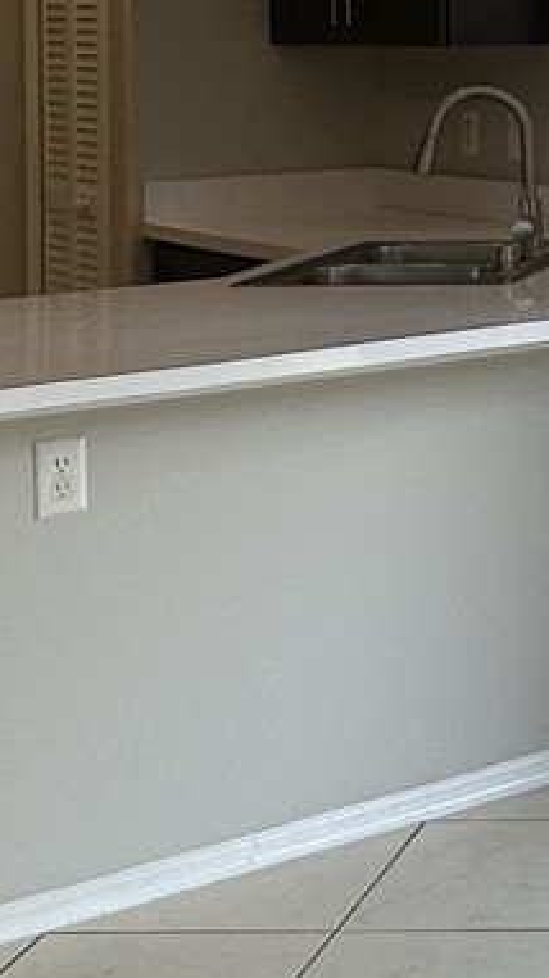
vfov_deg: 24.8
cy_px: 21
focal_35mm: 82
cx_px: 1062
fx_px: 2124
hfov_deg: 13.0
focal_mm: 2.22
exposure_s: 1/152
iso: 40
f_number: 2.2
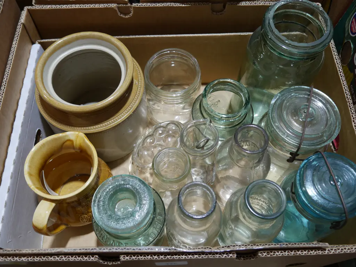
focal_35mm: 32
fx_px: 329
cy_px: 134
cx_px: 178
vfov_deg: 44.2
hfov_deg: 56.8
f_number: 3.6
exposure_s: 1/60
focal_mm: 16
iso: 200
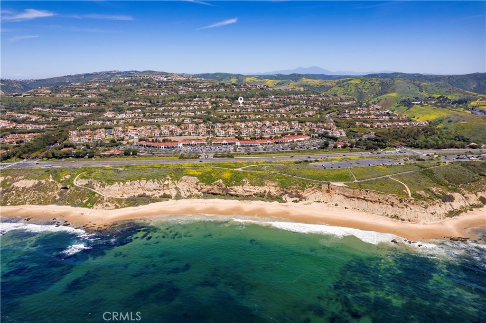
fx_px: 297
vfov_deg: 57.2
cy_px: 162
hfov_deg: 78.6
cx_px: 243
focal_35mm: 22
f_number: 2.8
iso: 100
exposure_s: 1/500
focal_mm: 8.38
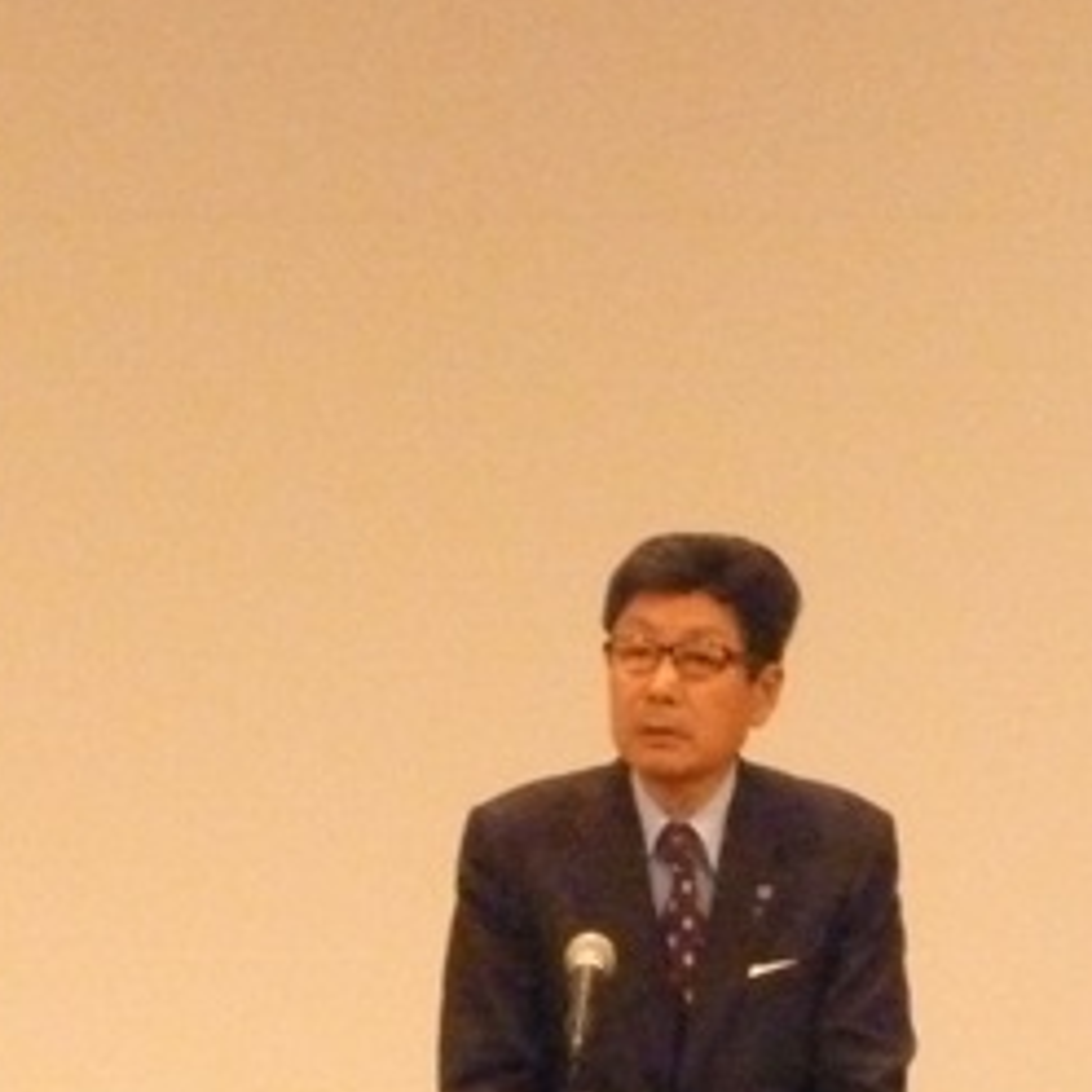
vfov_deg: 3.9
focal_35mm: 444
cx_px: 709
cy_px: 1035
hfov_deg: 3.9
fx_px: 15847
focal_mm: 22.5
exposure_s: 1/60
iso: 1000
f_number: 5.9
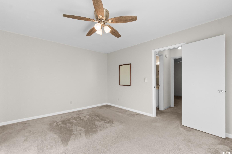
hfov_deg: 100.4
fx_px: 97
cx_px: 116
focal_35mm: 15
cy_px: 77
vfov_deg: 77.3
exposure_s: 1/6
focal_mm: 10
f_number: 4.5
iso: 100
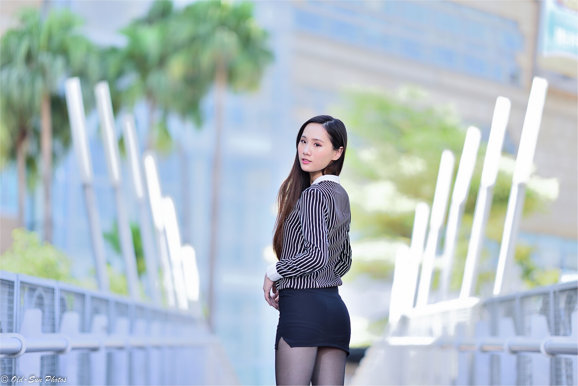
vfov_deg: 13.0
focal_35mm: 105
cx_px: 289
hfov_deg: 19.5
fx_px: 1686
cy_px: 193
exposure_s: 1/640
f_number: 1.4
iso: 100
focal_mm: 105
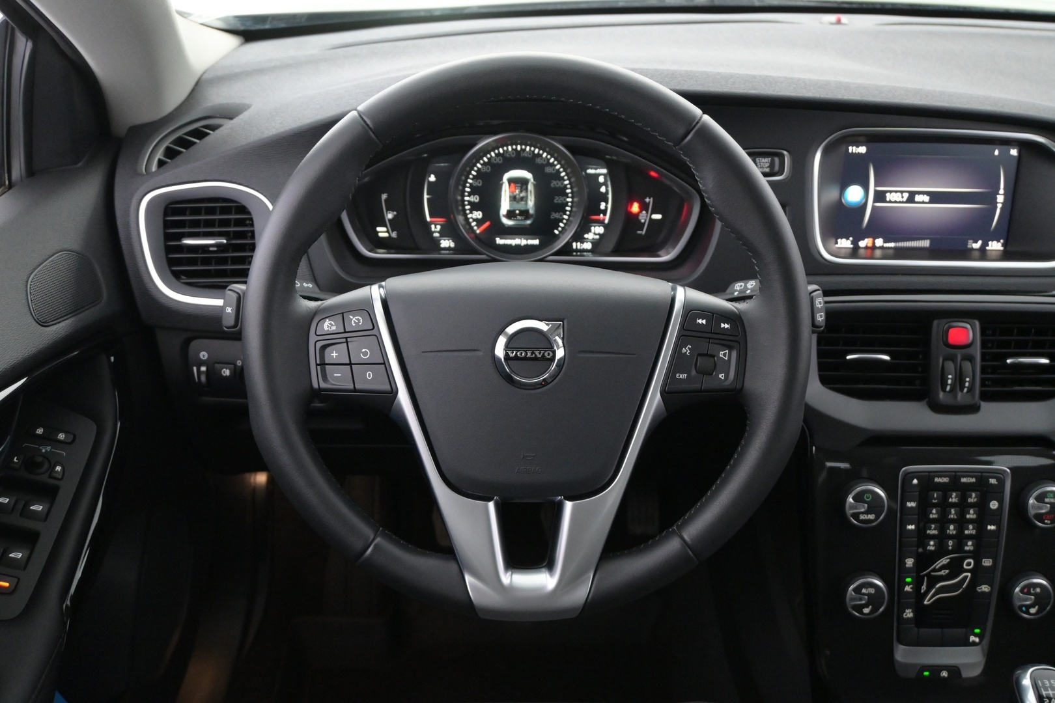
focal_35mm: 37
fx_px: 1077
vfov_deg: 36.2
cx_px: 528
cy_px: 352
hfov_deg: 52.2
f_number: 4.2
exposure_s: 1/40
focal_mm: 24.5
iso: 3600
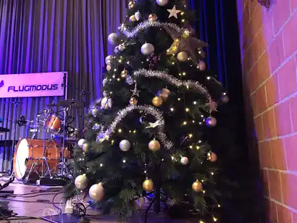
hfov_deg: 45.0
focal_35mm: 41
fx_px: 352
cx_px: 93
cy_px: 76
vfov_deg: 34.8
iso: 100
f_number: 1.8
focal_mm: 3.99
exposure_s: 1/11
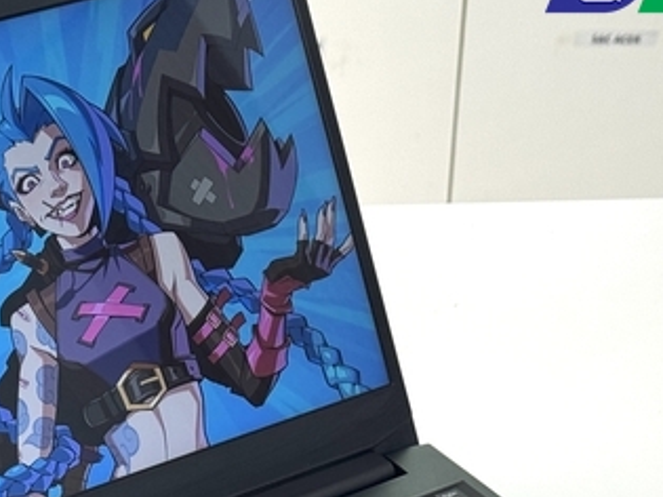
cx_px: 143
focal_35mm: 122
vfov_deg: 12.0
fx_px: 2336
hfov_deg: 16.1
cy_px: 535
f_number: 1.78
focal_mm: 6.76
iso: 50
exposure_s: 1/121
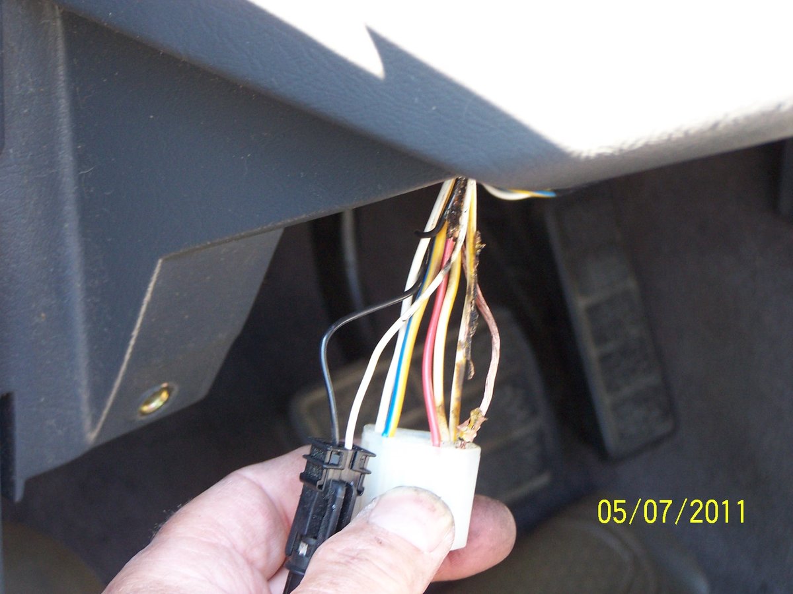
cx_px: 396
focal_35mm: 117
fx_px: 2680
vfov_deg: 12.7
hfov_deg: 16.8
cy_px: 297
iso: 140
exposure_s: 1/45
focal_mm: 19.4
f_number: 3.2
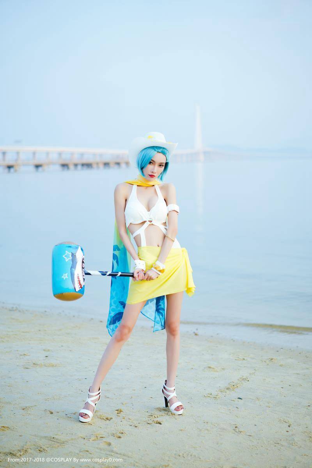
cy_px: 234
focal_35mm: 55
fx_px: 715
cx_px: 156
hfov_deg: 24.6
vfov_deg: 36.2
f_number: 1.8
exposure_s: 1/1000
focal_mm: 55
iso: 160
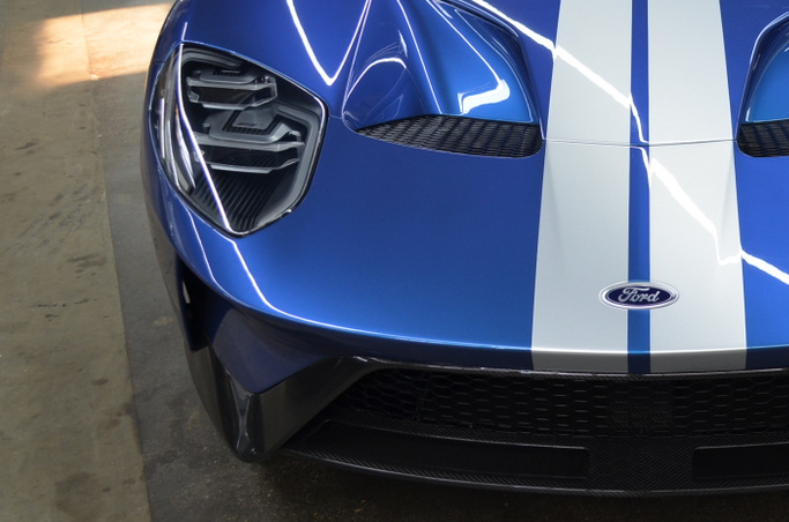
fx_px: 1268
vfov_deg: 23.1
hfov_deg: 33.5
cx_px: 638
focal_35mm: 58
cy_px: 147
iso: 400
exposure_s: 1/60
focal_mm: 22
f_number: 4
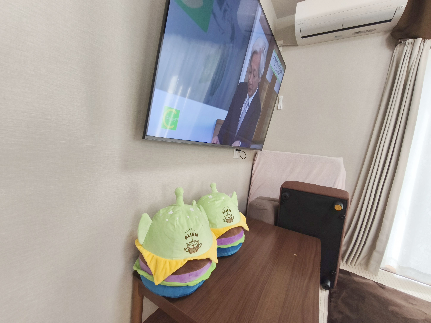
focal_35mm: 15
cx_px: 216
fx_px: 187
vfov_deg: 81.7
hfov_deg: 98.2
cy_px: 162
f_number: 2.2
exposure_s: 1/50
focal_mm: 1.91
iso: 64
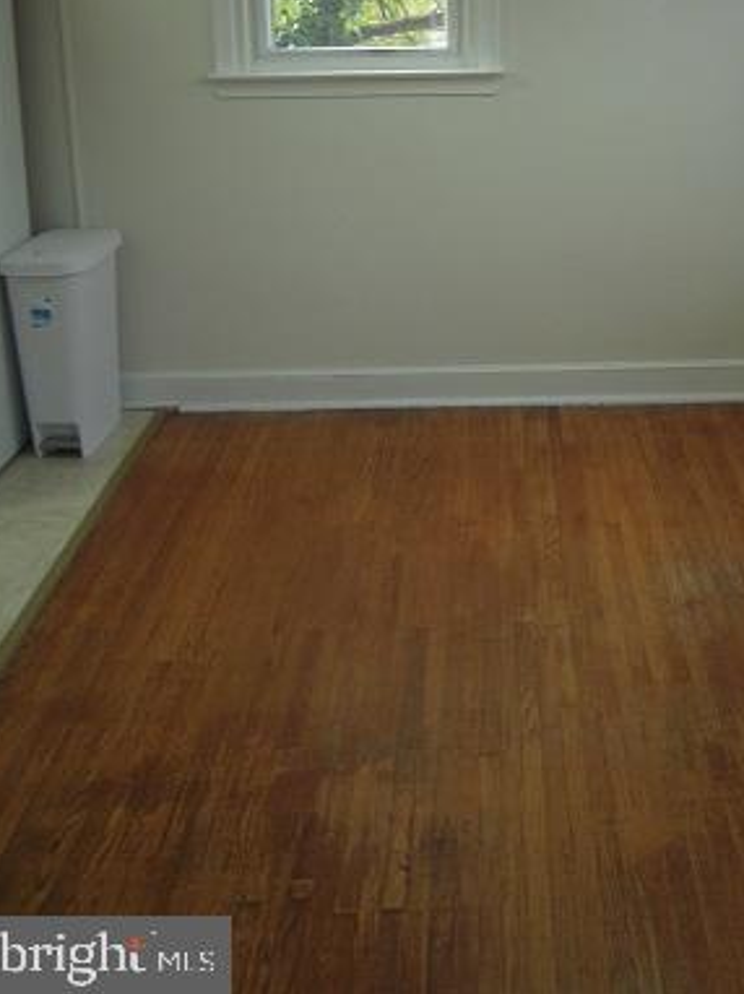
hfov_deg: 32.2
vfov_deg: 41.4
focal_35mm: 44
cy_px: 219
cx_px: 565
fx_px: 1262
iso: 100
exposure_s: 1/50
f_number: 2.7
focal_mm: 5
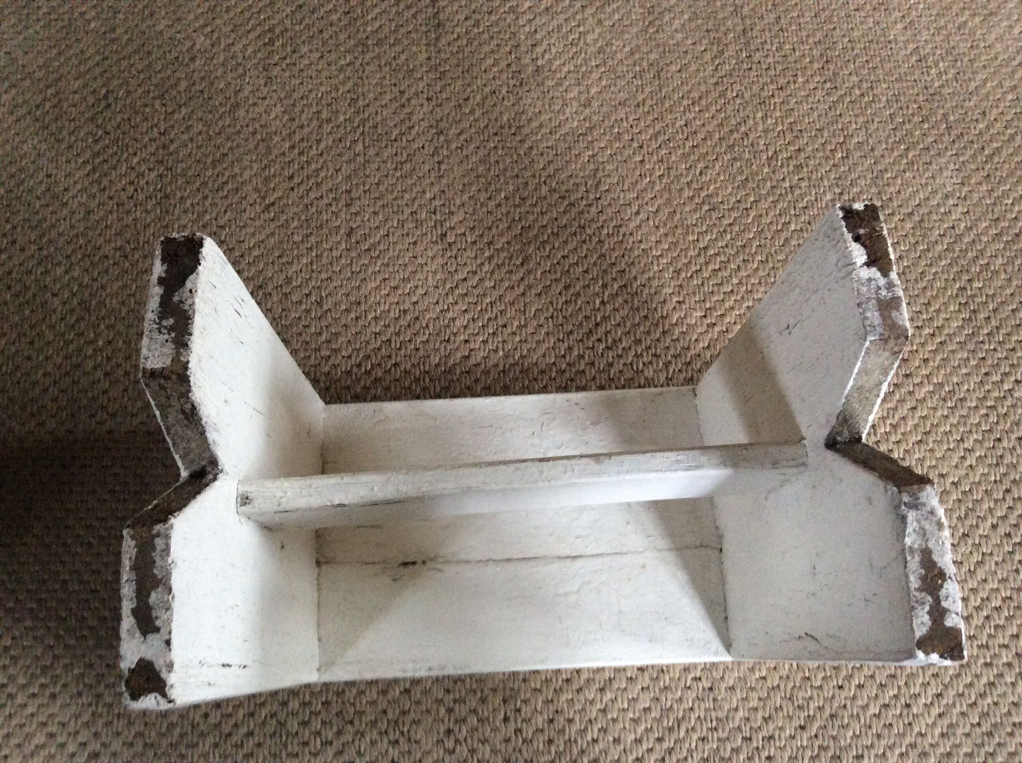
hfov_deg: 56.9
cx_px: 511
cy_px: 382
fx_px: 943
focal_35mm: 32
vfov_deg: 44.1
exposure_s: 1/20
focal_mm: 3.3
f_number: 2.4
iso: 250
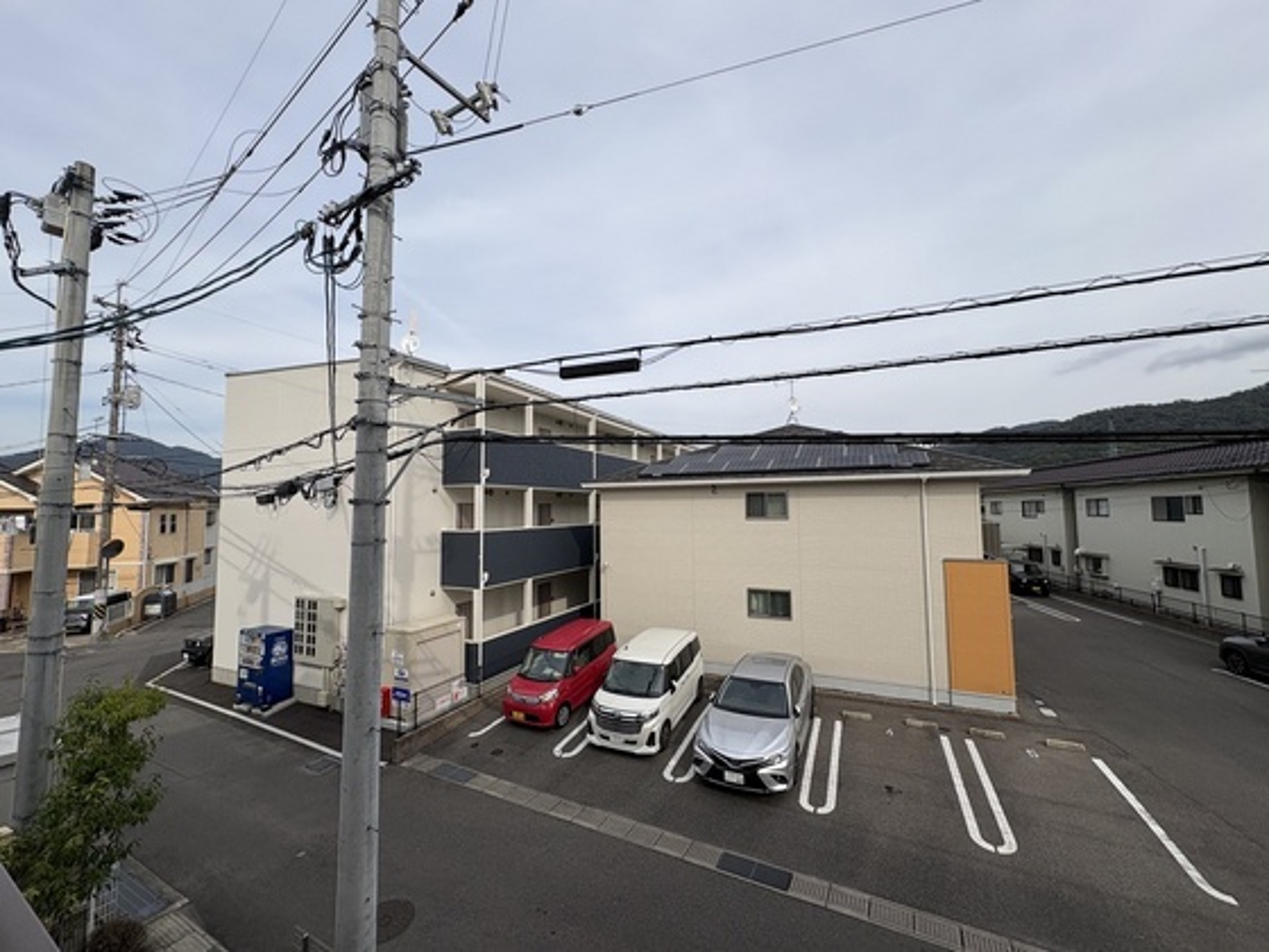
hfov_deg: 102.1
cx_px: 634
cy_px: 476
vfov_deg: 85.7
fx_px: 513
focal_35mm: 14
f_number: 2.2
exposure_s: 1/2208
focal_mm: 2.22
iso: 50
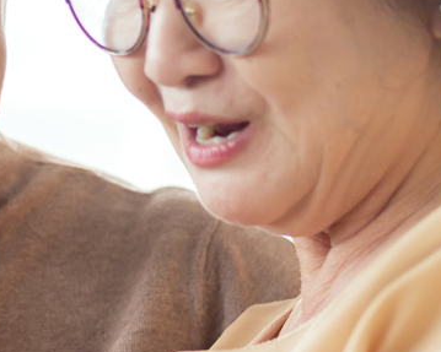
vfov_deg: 3.5
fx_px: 5767
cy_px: 378
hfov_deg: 4.4
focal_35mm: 442
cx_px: -247
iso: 640
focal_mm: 85
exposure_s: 1/640
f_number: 2
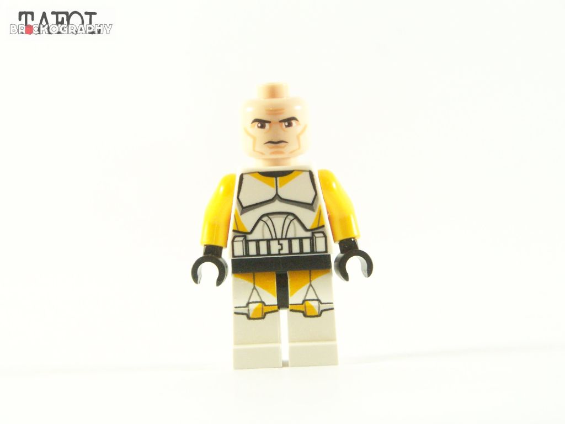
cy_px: 212
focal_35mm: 117
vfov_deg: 12.7
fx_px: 1910
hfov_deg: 16.8
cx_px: 282
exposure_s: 1/60
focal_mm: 19.4
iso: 400
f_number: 4
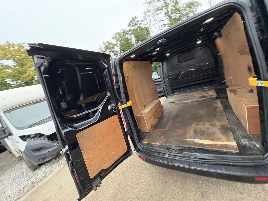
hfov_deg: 102.1
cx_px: 134
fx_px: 108
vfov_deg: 85.7
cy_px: 100
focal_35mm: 14
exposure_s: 1/60
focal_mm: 2.22
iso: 400
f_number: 2.2
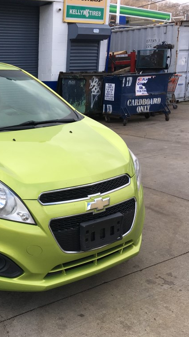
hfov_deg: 25.9
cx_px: -11
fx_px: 383
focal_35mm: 43
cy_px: 170
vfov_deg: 47.4
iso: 25
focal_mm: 4.15
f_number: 2.2
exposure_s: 1/509
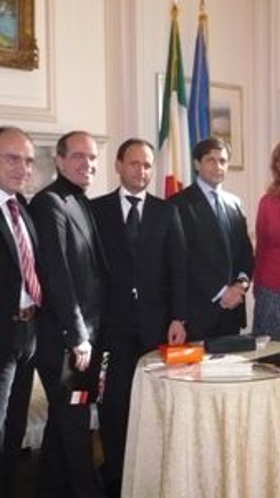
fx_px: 686
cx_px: 285
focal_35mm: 52
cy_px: 250
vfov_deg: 39.9
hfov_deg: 22.2
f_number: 2.8
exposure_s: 1/30
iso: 400
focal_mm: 5.8
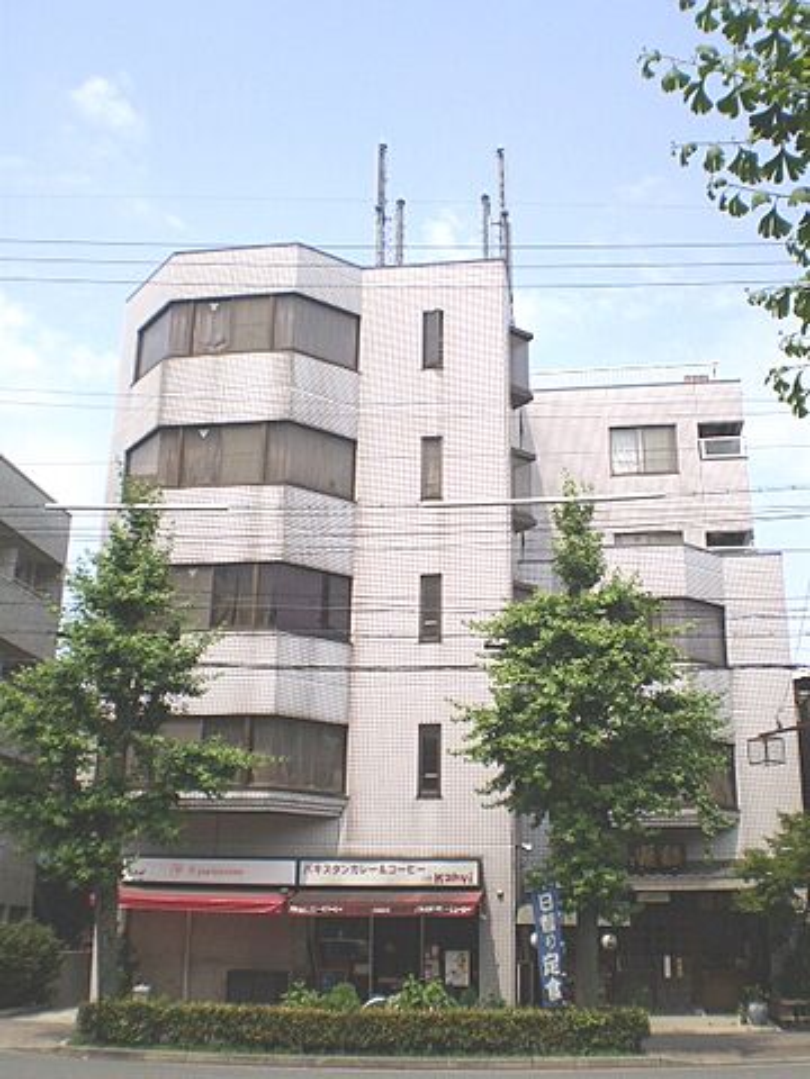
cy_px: 540
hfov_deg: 39.7
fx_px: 1123
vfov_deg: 51.4
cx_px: 405
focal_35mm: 36
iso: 64
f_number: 4.6
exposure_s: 1/1000
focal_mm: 6.3
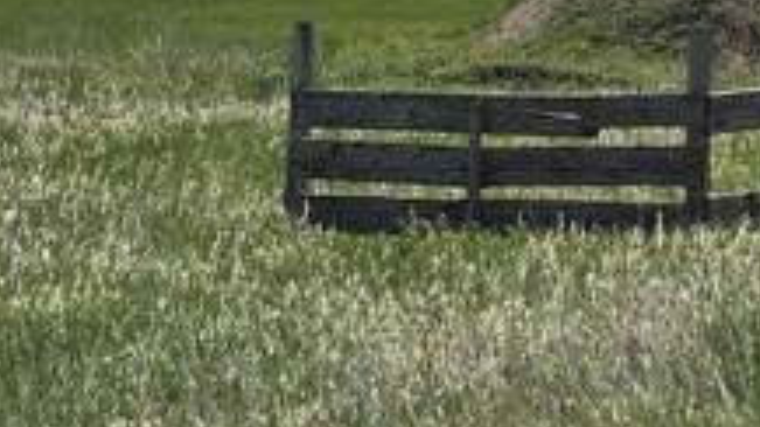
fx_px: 2982
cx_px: 469
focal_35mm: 148
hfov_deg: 14.5
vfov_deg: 8.1
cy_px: -91
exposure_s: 1/3427
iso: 25
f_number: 1.8
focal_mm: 5.4
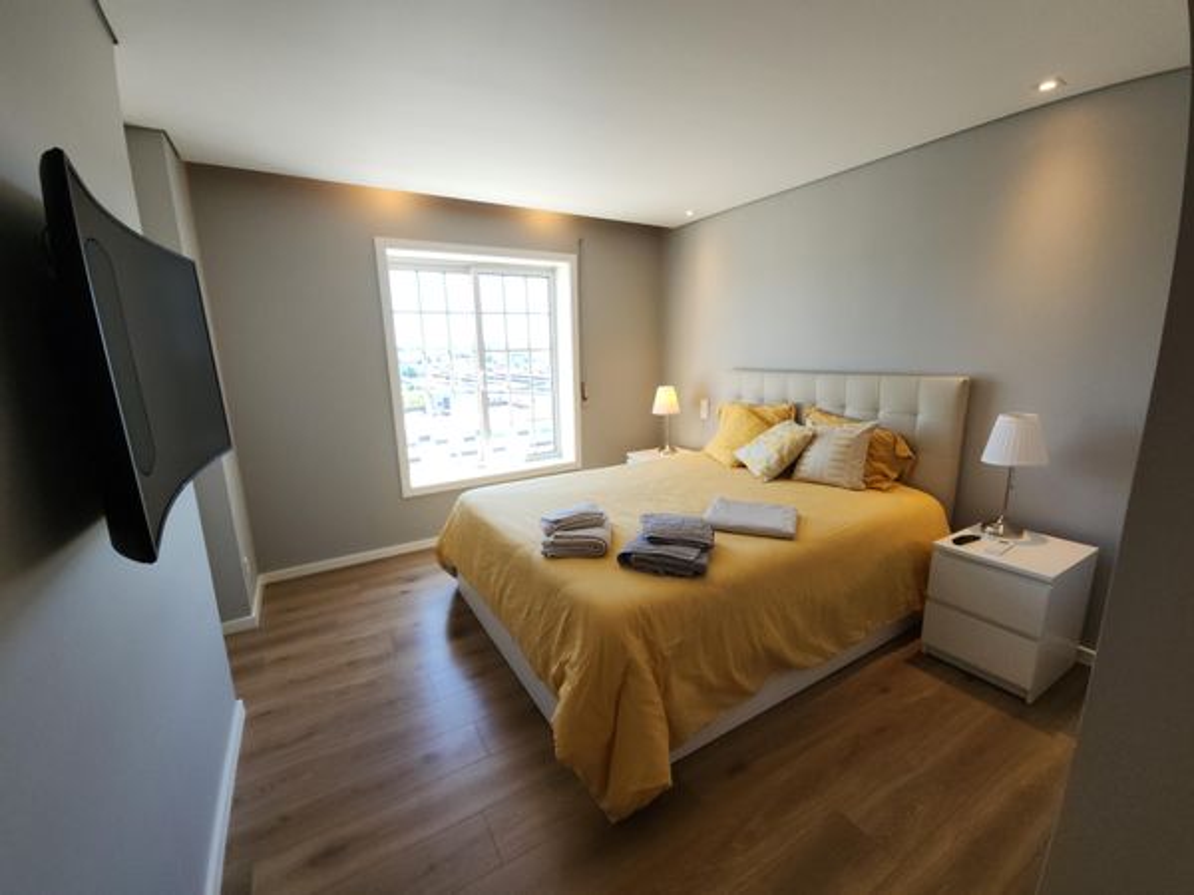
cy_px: 448
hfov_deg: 106.2
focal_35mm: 13
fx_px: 448
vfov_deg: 89.9
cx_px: 597
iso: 80
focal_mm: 2.2
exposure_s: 1/120
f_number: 2.2
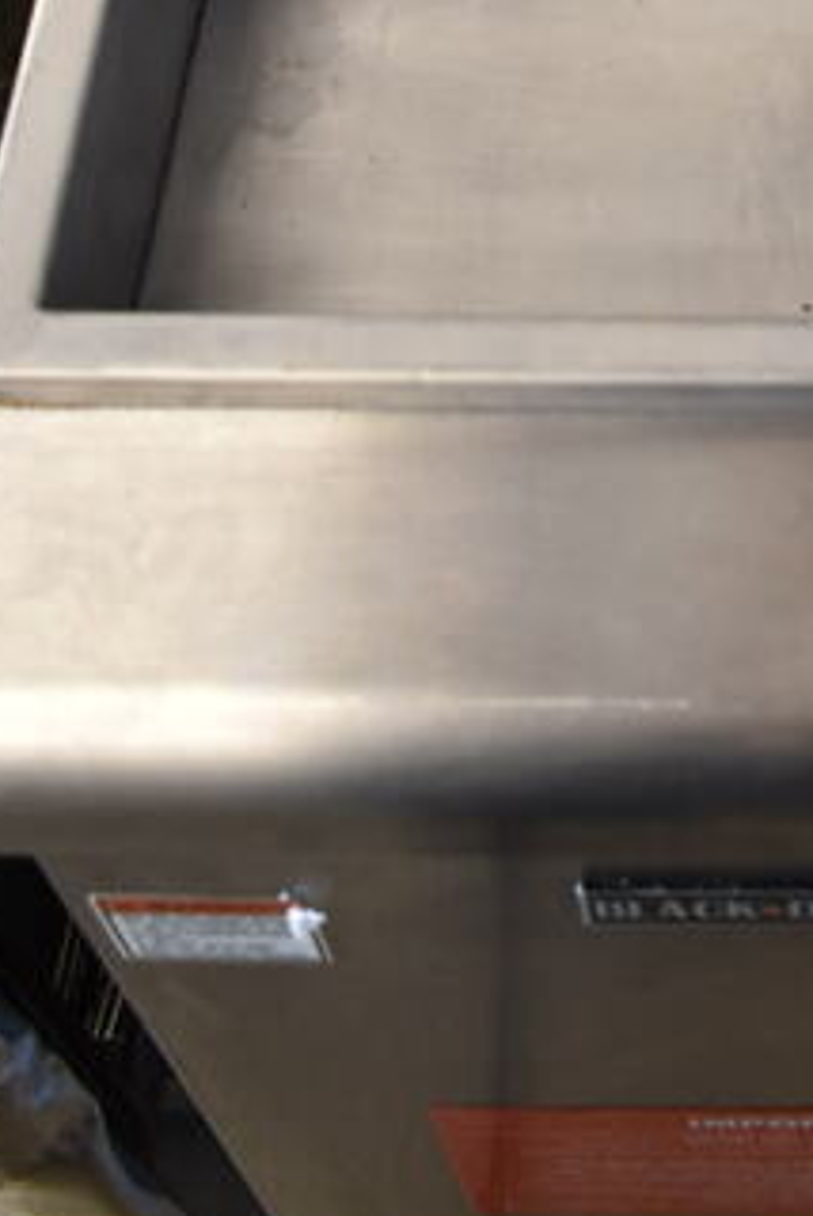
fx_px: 2603
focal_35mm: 77
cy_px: -306
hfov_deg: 17.3
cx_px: 828
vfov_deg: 23.6
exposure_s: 1/30
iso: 720
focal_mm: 18
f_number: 3.5
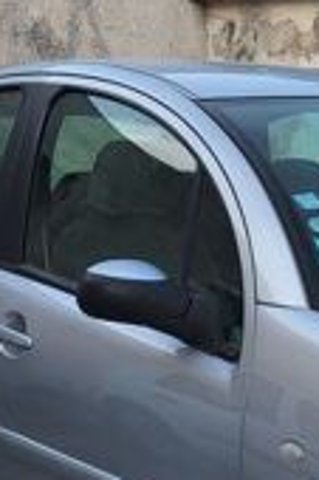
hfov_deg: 12.9
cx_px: 426
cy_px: 291
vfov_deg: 20.0
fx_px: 1358
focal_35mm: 102
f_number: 1.8
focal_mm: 5.4
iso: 40
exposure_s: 1/322
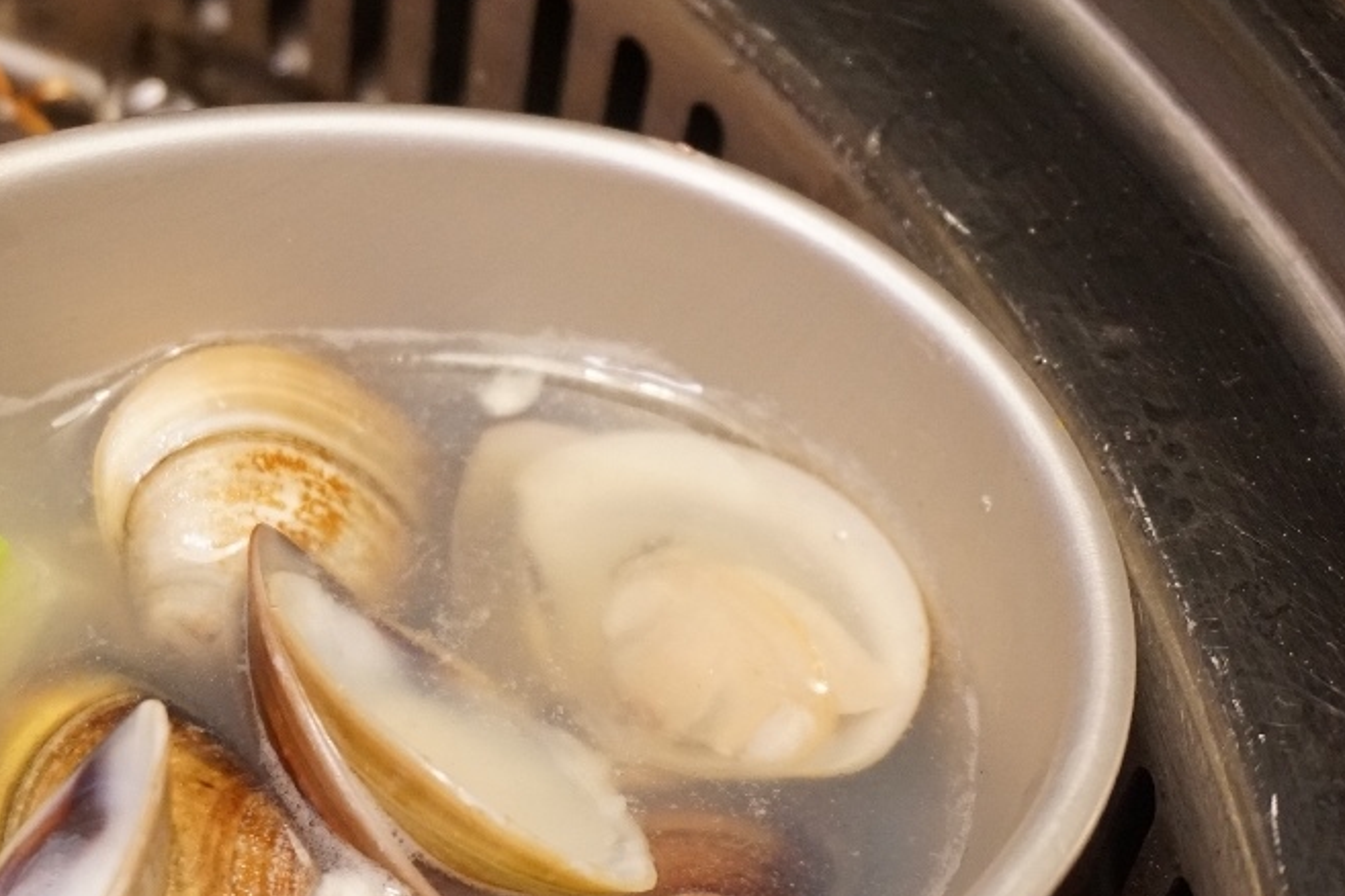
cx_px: 323
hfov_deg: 24.5
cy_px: 643
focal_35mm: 82
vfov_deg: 16.6
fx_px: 3055
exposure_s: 1/60
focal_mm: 35
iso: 2000
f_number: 5.6
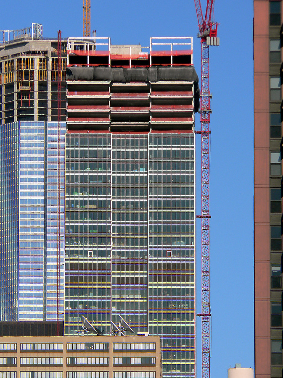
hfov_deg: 4.4
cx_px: 142
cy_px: 189
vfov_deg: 5.9
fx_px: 3680
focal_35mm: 337
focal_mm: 56.1
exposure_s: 1/800
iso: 80
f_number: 5.2
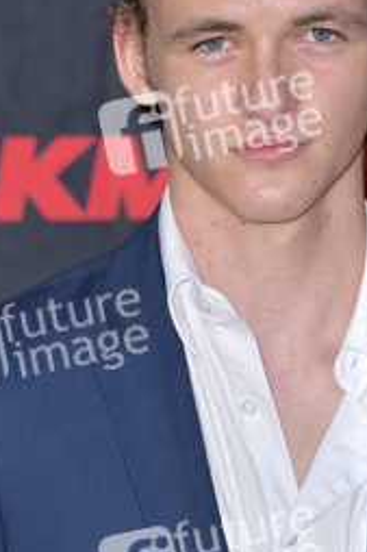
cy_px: 233
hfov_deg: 3.5
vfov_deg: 5.2
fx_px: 6033
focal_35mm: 394
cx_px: 275
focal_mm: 250
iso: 640
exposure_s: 1/250
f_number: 7.1
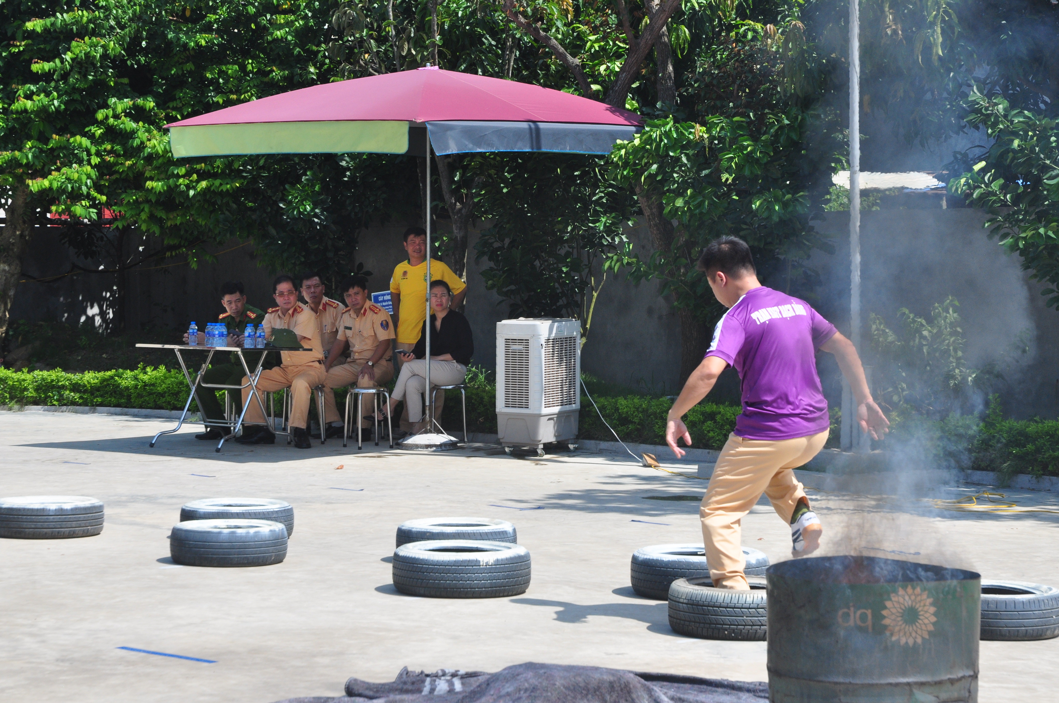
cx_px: 530
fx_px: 2468
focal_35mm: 84
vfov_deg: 16.2
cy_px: 352
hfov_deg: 24.2
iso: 400
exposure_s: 1/500
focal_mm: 56
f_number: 8
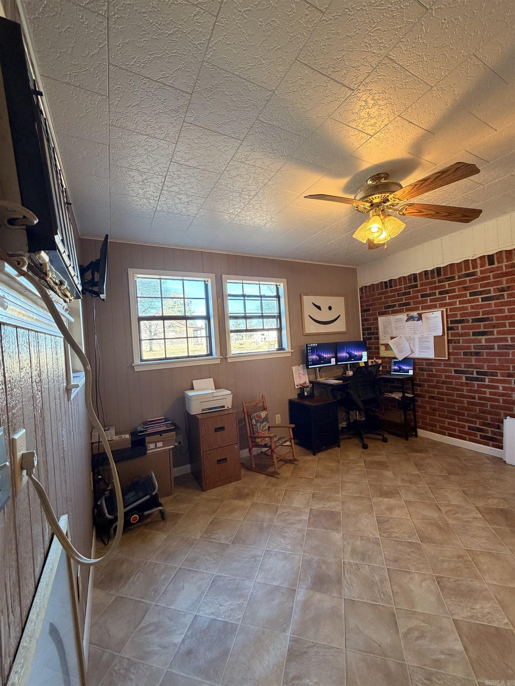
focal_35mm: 14
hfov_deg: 85.7
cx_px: 258
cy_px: 343
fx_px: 278
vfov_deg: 102.1
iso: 250
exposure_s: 1/60
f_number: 2.2
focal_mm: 2.22
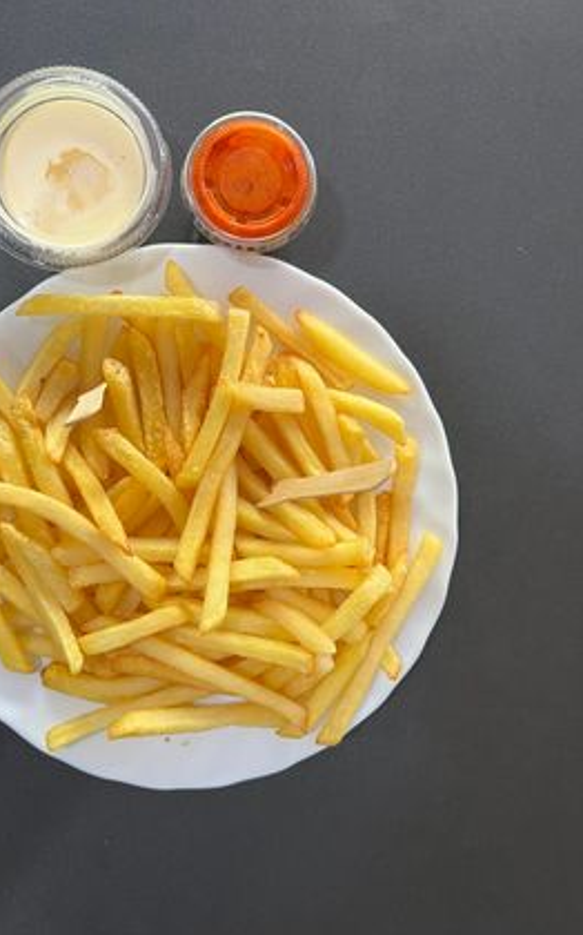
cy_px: 470
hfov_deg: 44.2
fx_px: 713
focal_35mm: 28
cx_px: 229
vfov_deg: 66.5
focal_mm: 5.7
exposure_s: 1/50
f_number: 1.5
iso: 100
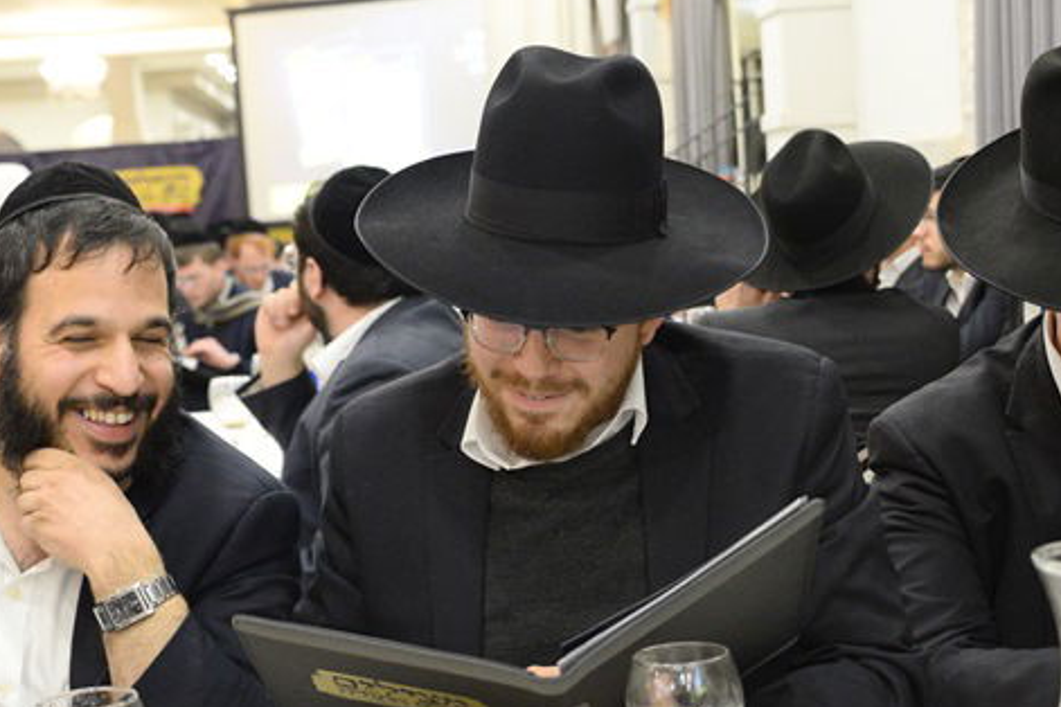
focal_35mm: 68
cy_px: 384
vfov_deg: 20.0
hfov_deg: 29.6
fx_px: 2004
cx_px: 635
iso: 4000
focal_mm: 40
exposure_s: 1/60
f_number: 5
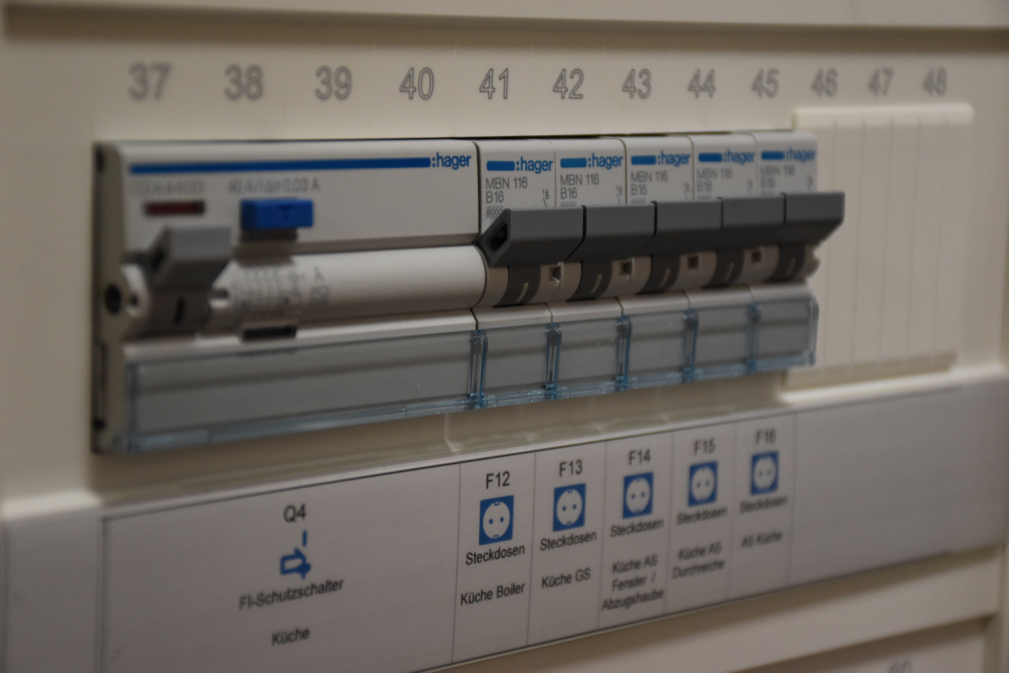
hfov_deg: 21.9
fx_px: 2606
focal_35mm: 93
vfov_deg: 14.7
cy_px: 336
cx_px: 504
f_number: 5
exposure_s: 1/125
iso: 1400
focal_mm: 62
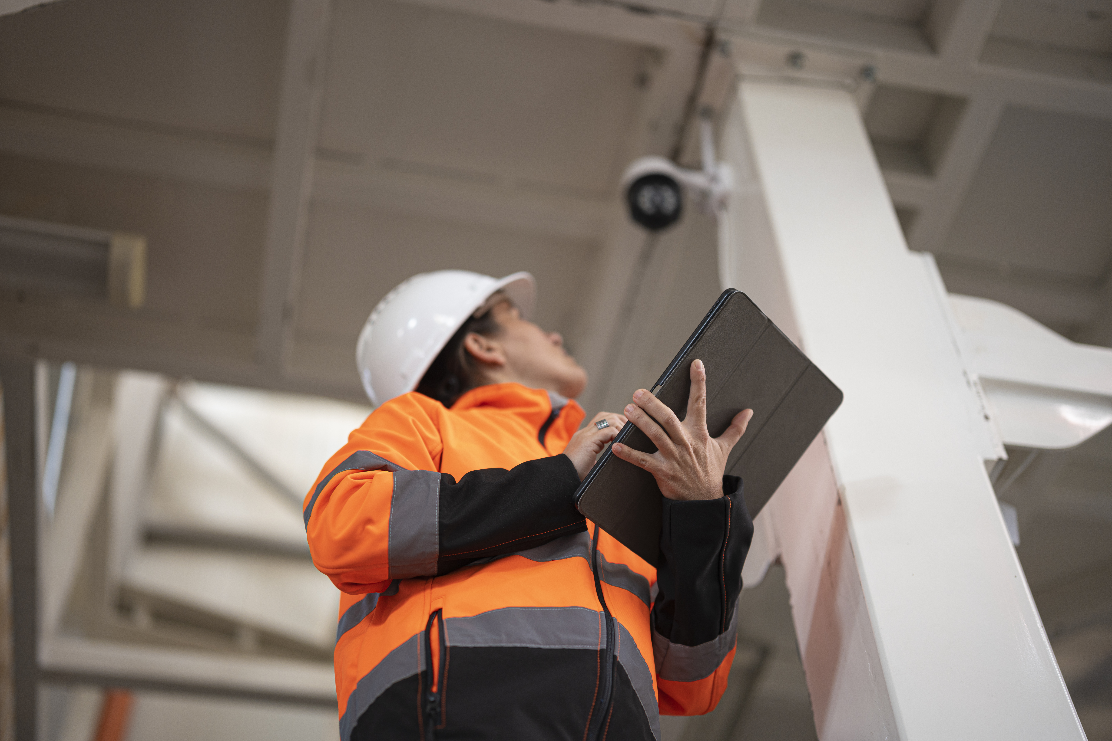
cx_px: 556
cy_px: 370
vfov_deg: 27.0
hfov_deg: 39.6
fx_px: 1544
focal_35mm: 50
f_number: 1.2
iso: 125
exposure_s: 1/125
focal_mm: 50
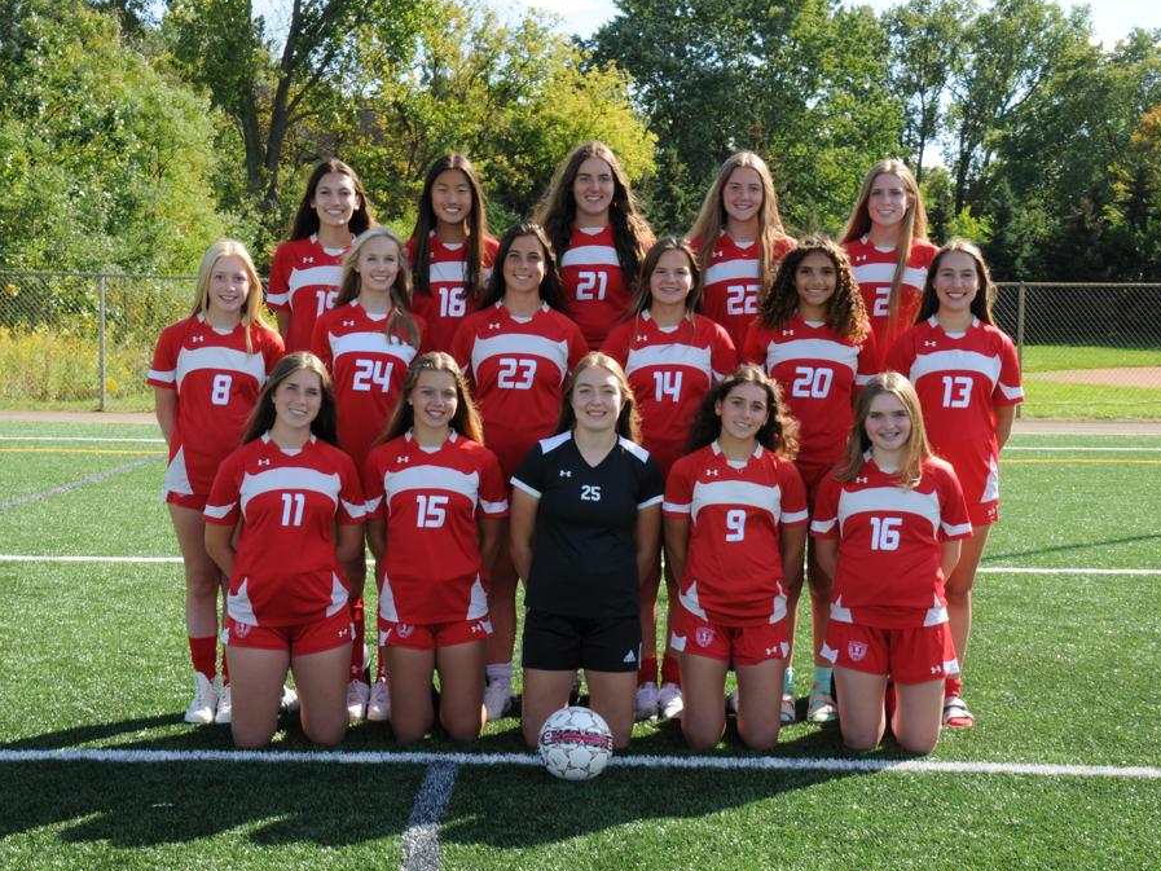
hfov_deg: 33.5
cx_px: 579
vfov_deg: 25.4
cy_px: 436
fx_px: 1930
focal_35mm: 58
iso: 200
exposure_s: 1/50
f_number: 16
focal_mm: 35
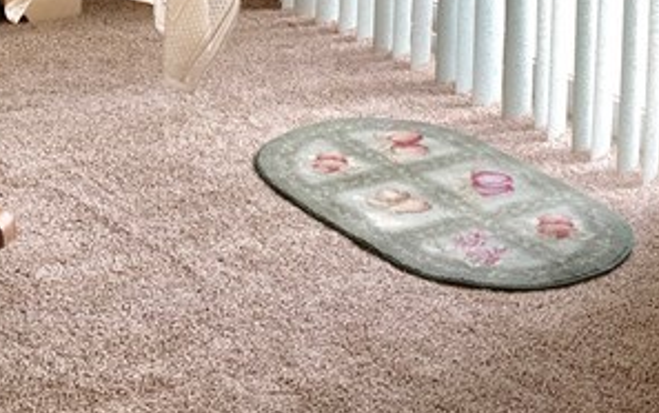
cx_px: 322
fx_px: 1905
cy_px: -355
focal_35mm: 106
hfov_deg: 19.6
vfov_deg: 11.4
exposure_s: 1/125
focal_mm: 4.15
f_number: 2.2
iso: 25
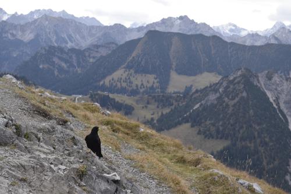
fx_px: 667
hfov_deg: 24.6
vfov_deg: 16.5
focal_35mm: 82
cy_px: 97
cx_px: 146
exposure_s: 1/1000
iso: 1600
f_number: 8
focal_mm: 55
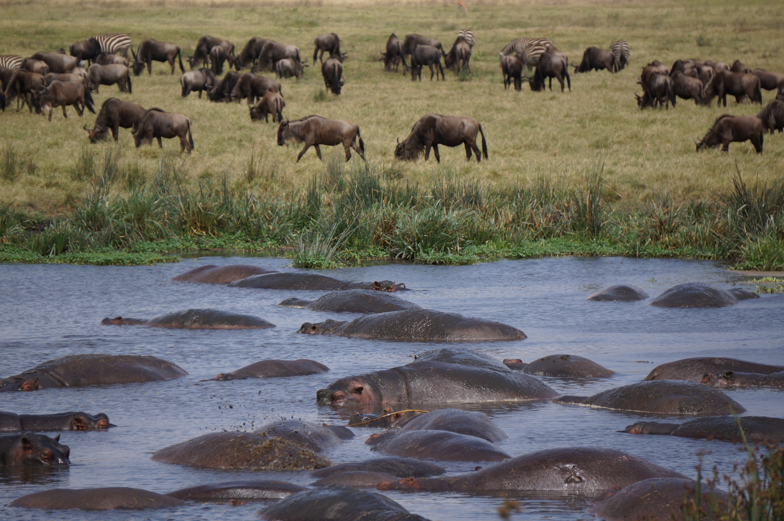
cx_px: 392
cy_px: 260
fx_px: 6853
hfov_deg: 6.5
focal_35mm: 315
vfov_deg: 4.4
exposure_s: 1/400
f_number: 6.3
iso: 100
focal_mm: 210
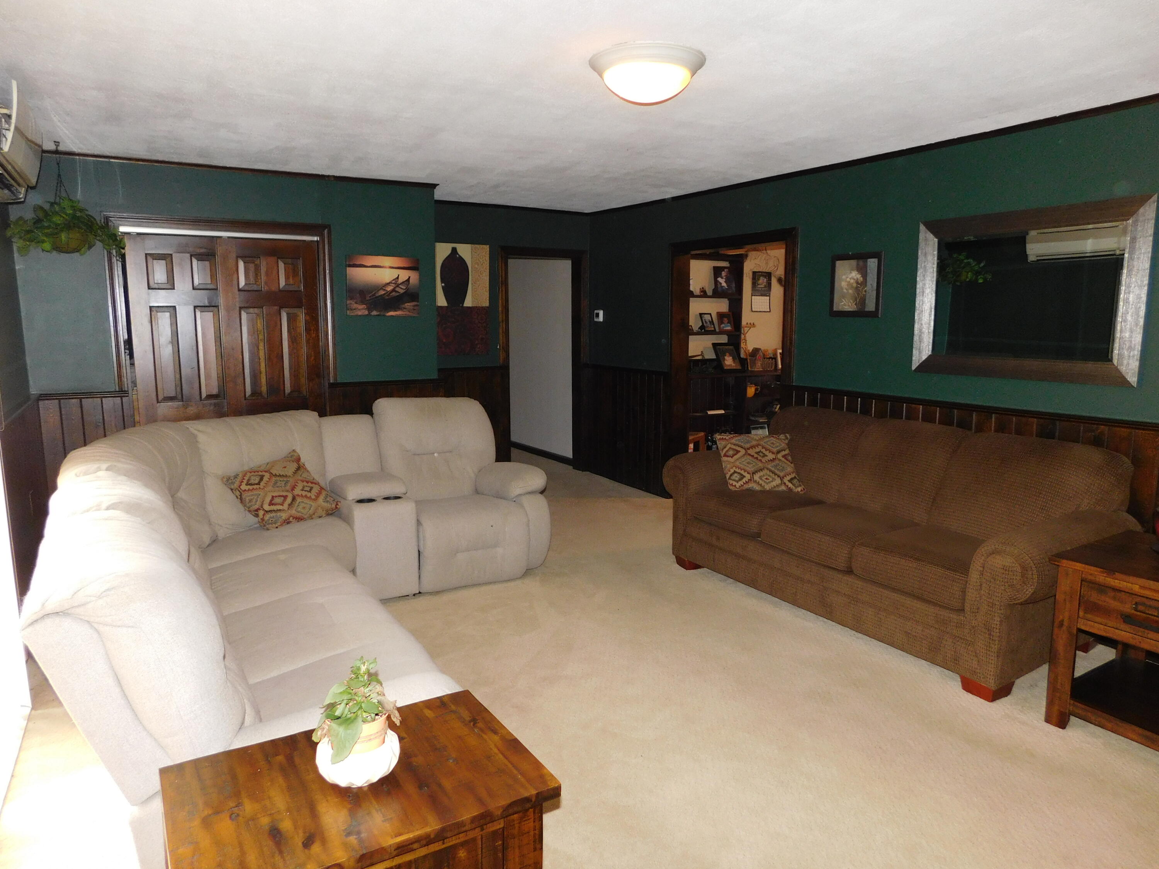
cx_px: 580
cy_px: 434
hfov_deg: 73.9
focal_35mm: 23
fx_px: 770
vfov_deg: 58.9
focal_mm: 4
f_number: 3
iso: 250
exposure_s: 1/30
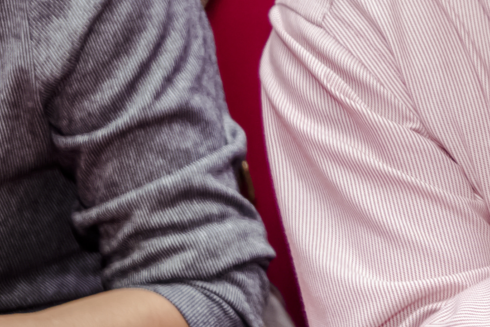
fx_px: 2641
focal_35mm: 194
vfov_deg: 7.0
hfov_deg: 10.0
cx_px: 908
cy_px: -69
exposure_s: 1/60
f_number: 3.2
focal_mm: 35
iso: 200
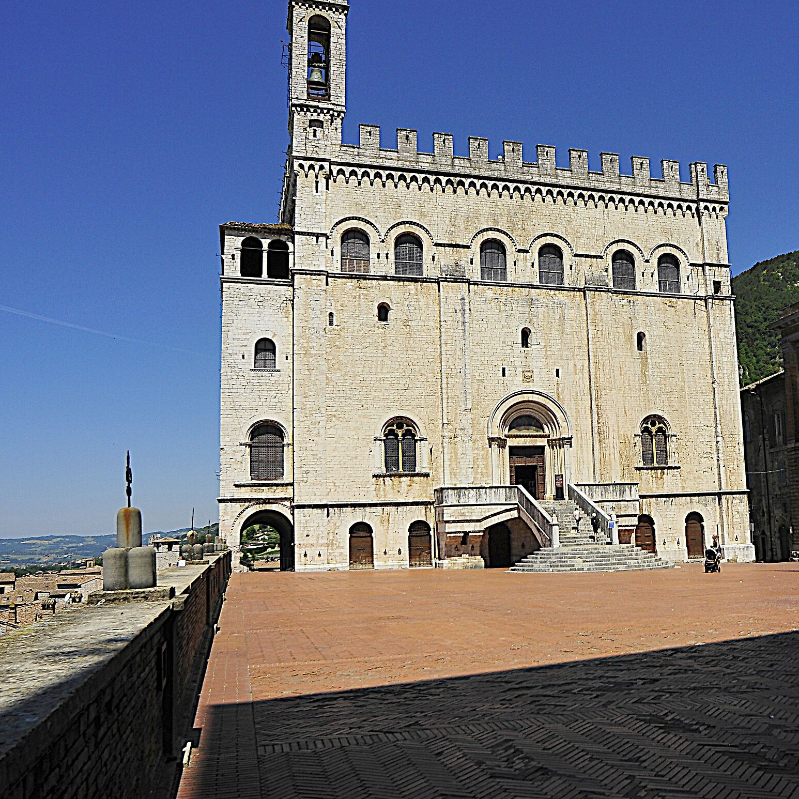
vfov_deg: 54.6
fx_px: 775
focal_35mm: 30
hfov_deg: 53.0
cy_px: 397
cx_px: 562
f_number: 8
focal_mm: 15
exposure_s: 1/1250
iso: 200
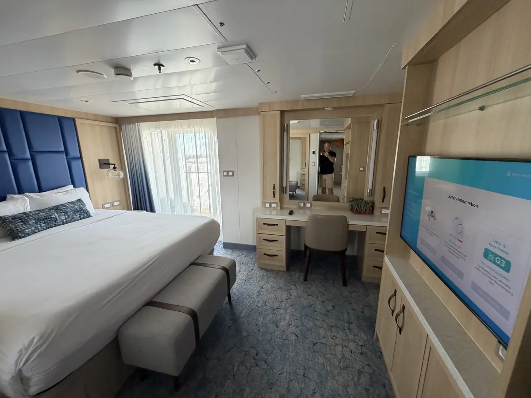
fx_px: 215
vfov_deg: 85.7
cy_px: 199
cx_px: 266
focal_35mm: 14
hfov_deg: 102.1
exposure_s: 1/121
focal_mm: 2.22
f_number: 2.2
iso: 160
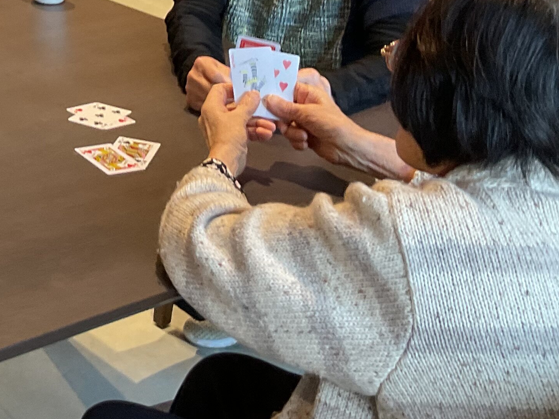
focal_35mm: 81
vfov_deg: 17.5
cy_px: -58
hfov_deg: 22.4
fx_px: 1308
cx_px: -101
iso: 80
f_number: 1.8
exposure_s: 1/50
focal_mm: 3
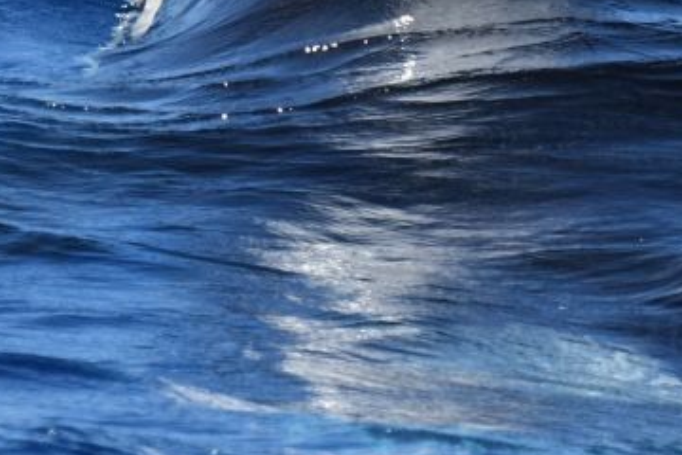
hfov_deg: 2.4
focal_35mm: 867
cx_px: 583
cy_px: -18
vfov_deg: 1.6
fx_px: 16424
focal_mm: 390
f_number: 6
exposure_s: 1/8000
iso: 1400
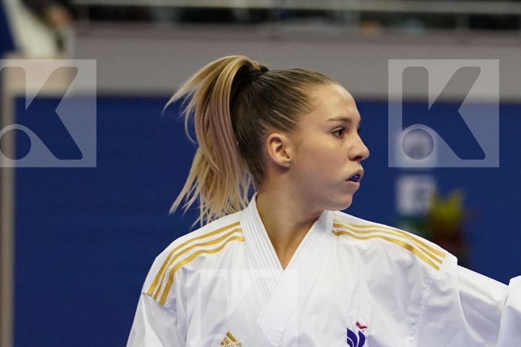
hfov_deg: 5.9
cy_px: 323
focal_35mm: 351
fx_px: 5080
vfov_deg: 3.9
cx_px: 444
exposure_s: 1/1000
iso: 3200
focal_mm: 114
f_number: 2.8
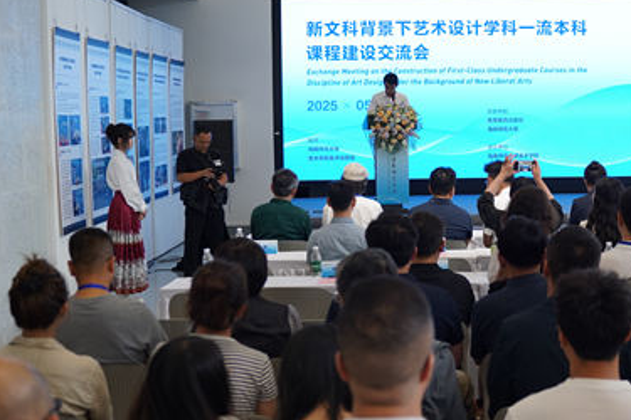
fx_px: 1155
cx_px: 493
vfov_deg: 20.6
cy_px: 251
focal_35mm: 66
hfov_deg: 29.9
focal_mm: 30.9
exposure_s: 1/125
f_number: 2.8
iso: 640
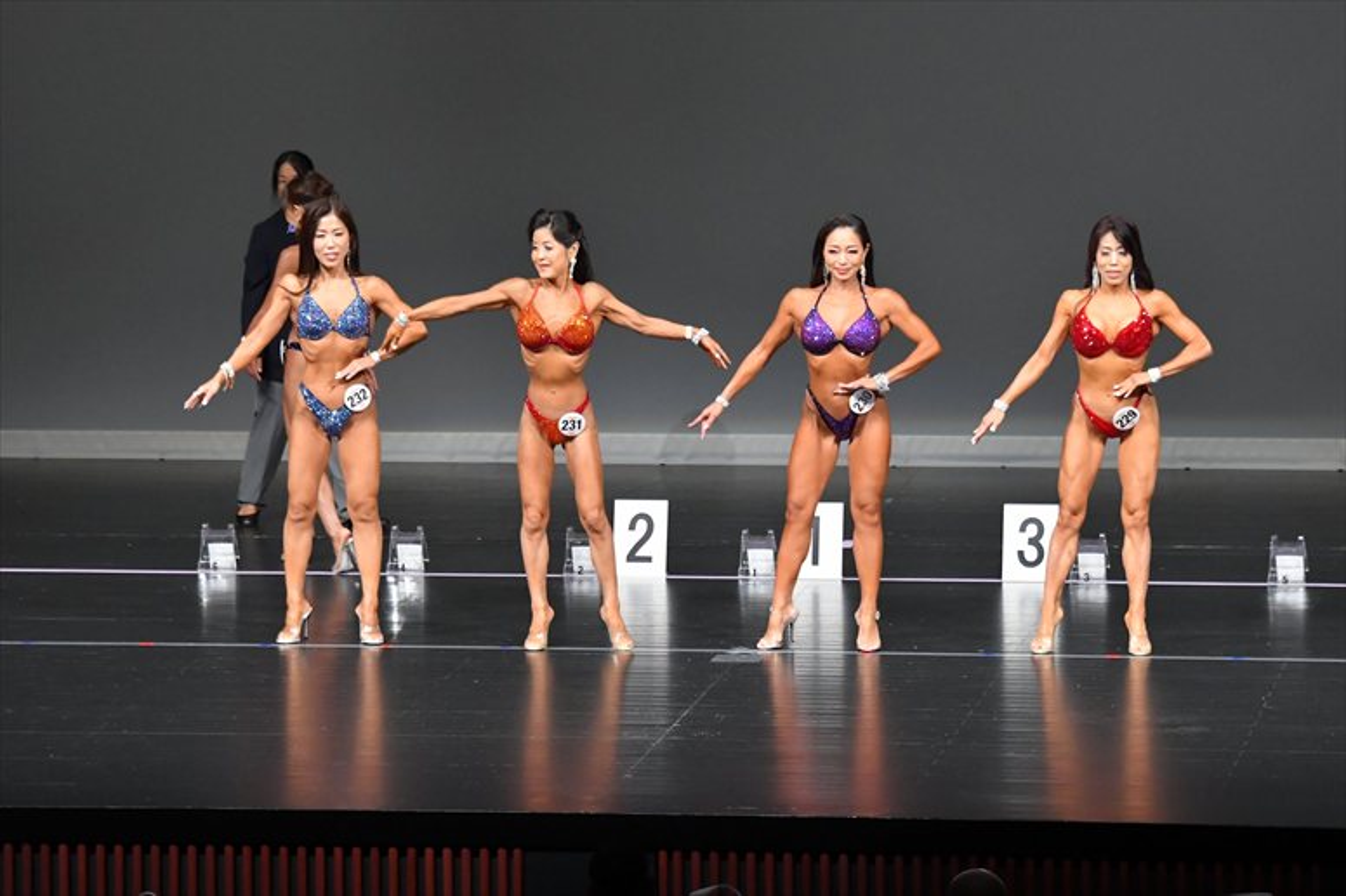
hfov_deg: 10.2
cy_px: 448
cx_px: 673
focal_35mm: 202
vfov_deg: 6.8
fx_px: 7549
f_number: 5.6
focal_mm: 135
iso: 5000
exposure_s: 1/400
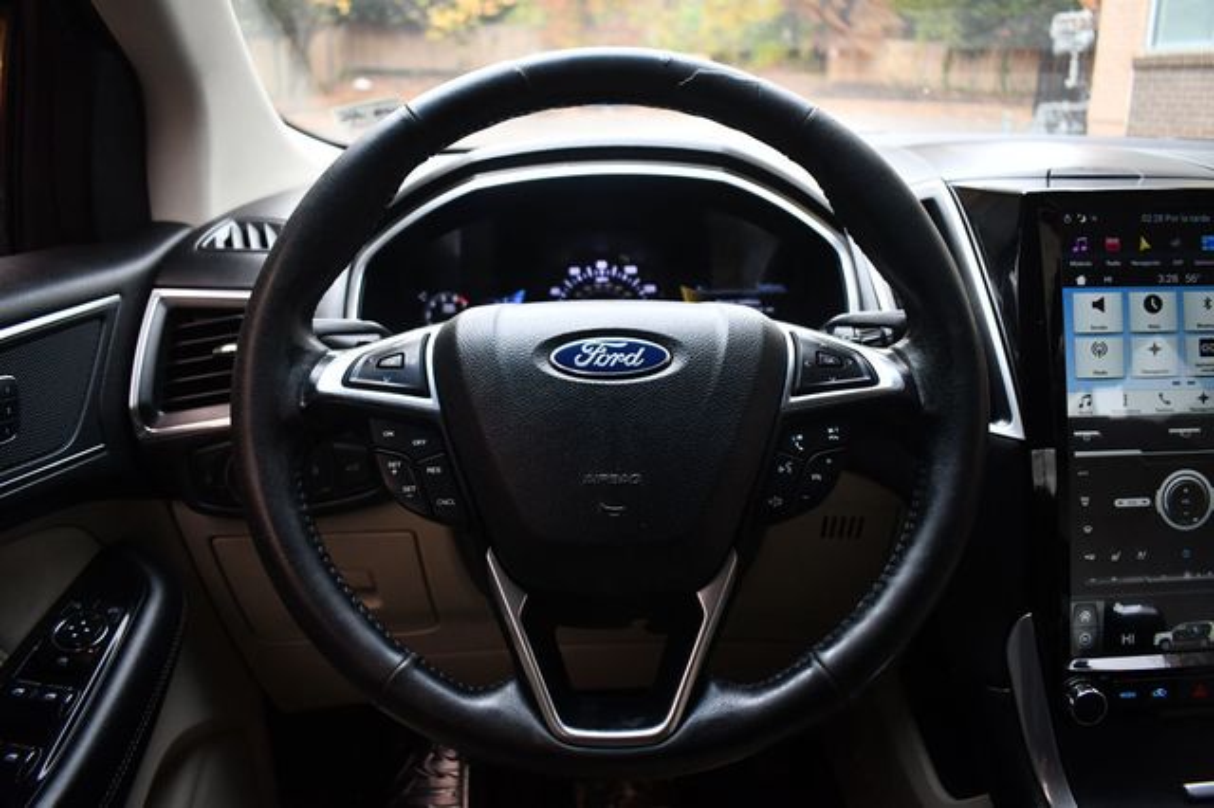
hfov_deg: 67.4
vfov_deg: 47.9
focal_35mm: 27
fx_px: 910
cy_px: 404
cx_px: 607
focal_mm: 18
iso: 800
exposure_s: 1/250
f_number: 3.5
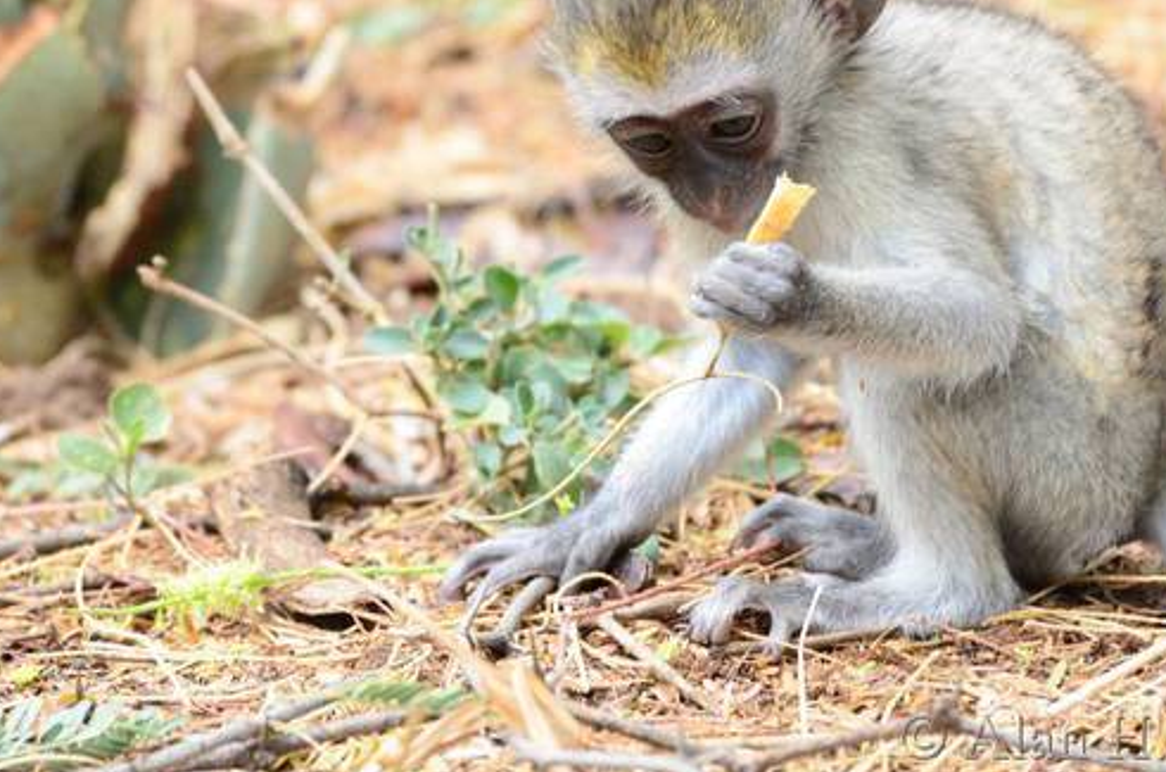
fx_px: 20714
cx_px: 625
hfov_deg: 3.2
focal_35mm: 641
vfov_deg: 2.1
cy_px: 243
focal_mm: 300
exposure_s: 1/400
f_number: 5.3
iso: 1400
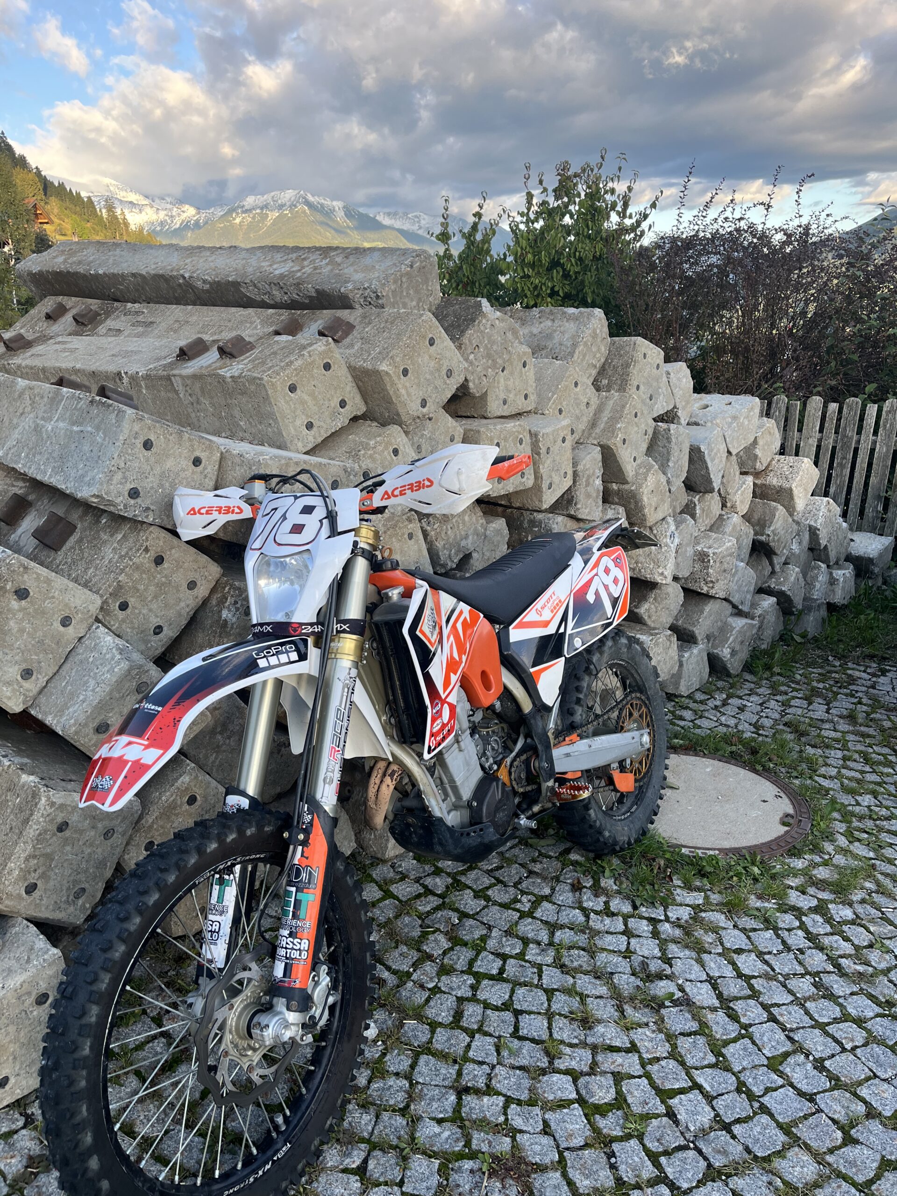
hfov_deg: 53.1
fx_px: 898
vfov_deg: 67.3
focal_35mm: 26
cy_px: 598
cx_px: 448
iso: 50
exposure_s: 1/322
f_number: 1.6
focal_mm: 5.1
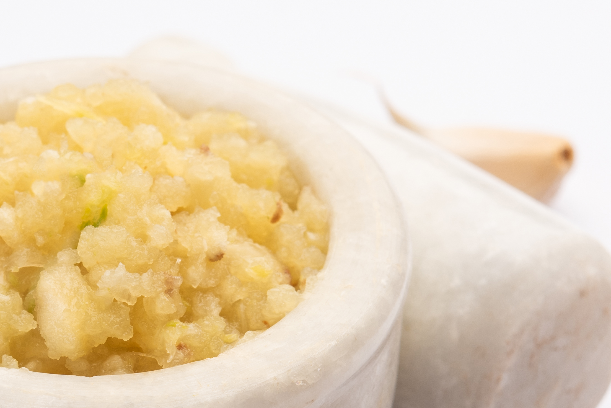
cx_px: 74
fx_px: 3396
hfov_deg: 10.2
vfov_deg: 6.8
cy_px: 427
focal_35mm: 200
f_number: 9
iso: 100
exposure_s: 1/125
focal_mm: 60
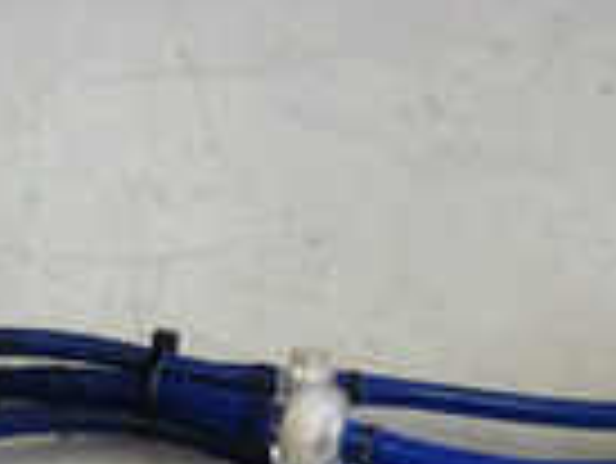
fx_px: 1799
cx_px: 490
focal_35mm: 101
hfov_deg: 19.2
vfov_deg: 13.8
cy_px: 696
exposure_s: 1/30
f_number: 2.8
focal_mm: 5.5
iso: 80
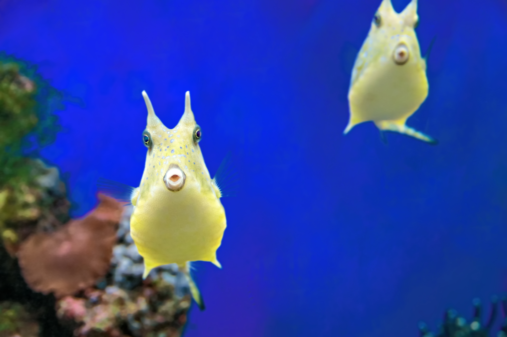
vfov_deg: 23.1
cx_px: 254
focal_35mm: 58
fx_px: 823
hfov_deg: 34.2
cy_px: 168
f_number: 4
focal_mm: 39
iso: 1600
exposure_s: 1/60
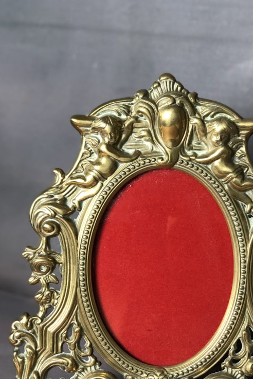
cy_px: 261
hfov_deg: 18.1
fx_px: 791
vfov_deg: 26.8
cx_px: 179
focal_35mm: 75
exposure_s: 1/25
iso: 125
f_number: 2.4
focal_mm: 6
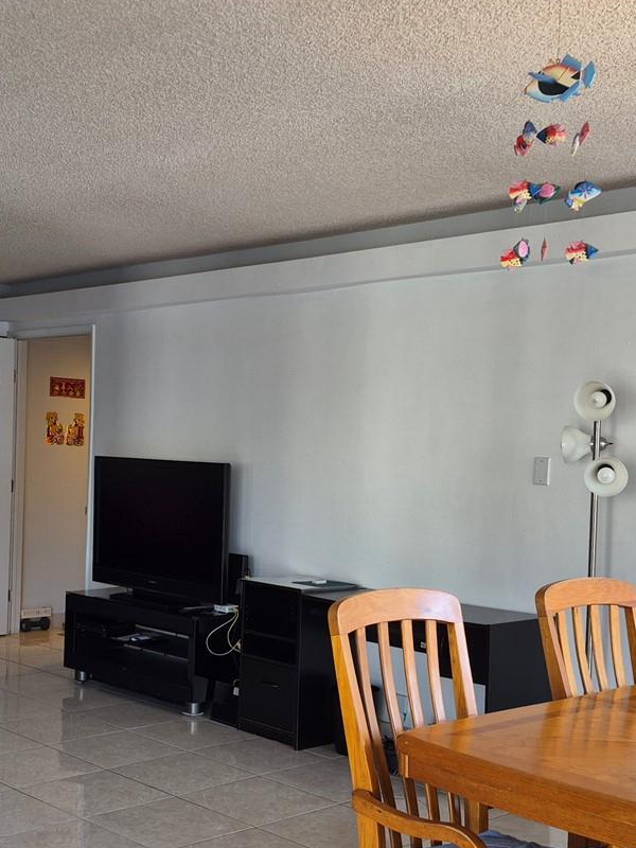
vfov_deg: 41.1
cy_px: 504
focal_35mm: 46
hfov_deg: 31.3
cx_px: 229
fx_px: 1127
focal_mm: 5.4
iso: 160
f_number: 1.8
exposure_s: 1/120
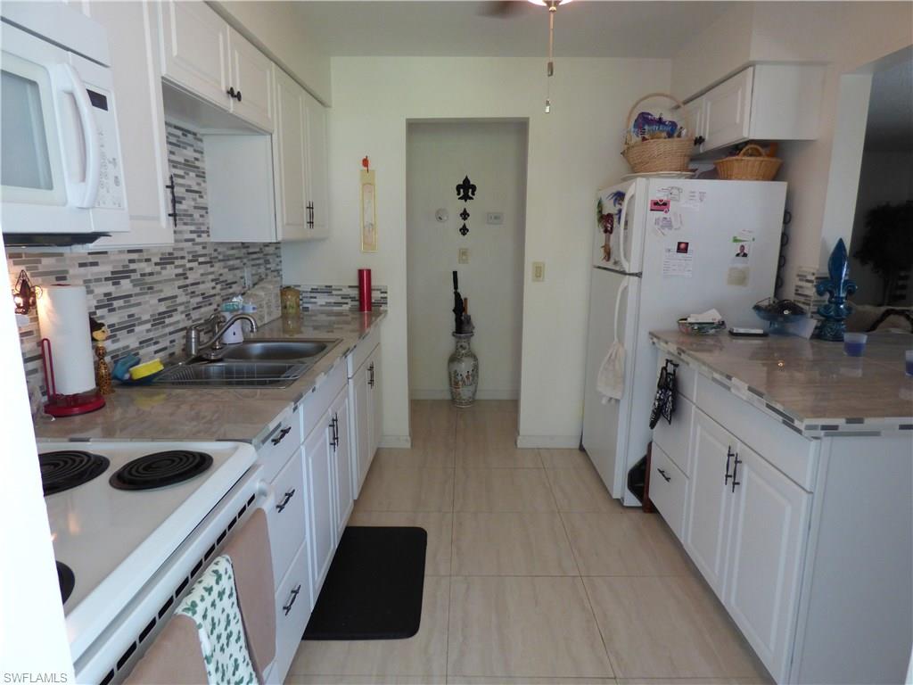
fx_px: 528
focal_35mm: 20
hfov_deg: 81.7
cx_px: 456
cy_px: 342
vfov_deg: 66.0
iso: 320
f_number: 2.8
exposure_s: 1/60
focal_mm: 3.58
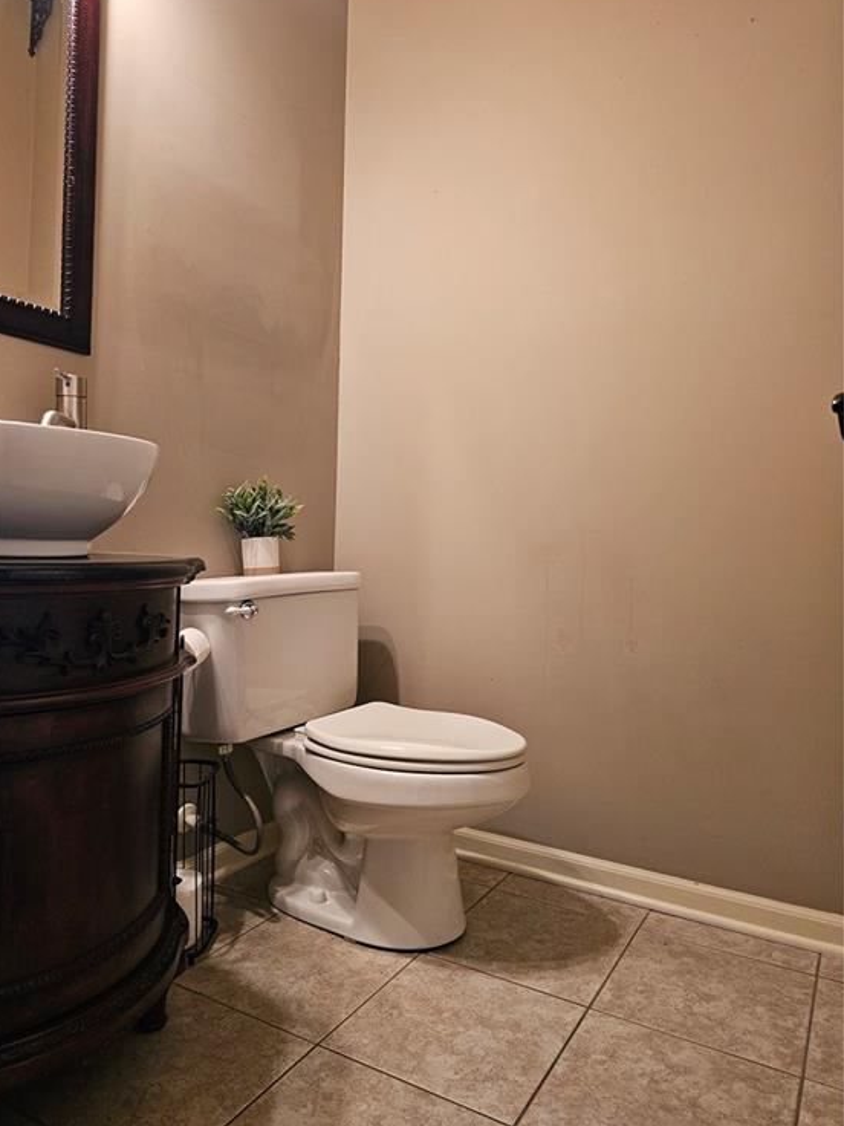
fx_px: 780
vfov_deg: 71.6
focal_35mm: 24
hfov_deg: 56.8
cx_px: 405
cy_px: 542
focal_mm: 6.3
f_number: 1.7
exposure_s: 1/60
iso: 800
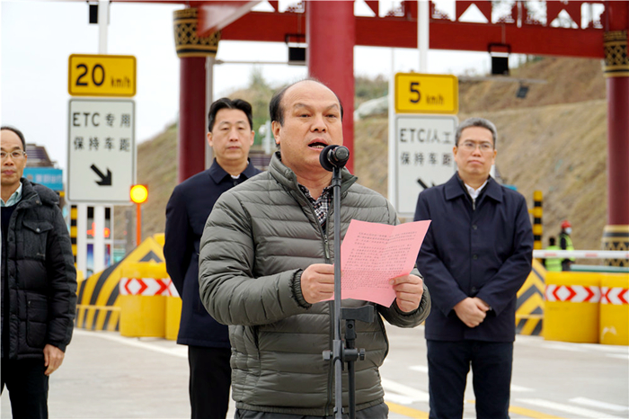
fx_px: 1598
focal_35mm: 92
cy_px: 210
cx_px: 314
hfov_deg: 22.3
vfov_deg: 14.9
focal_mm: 61
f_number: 5
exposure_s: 1/100
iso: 100
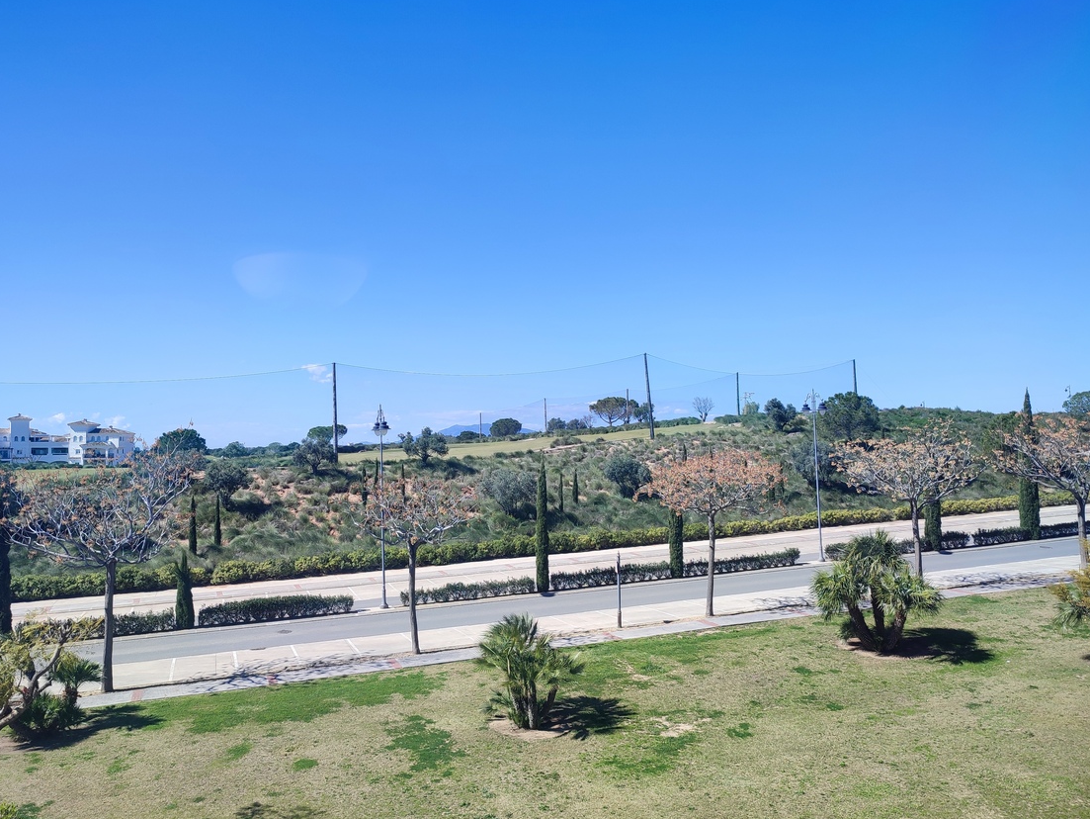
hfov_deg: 61.6
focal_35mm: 29
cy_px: 407
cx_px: 515
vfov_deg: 48.3
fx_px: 913
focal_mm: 6.04
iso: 50
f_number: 1.9
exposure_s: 1/418
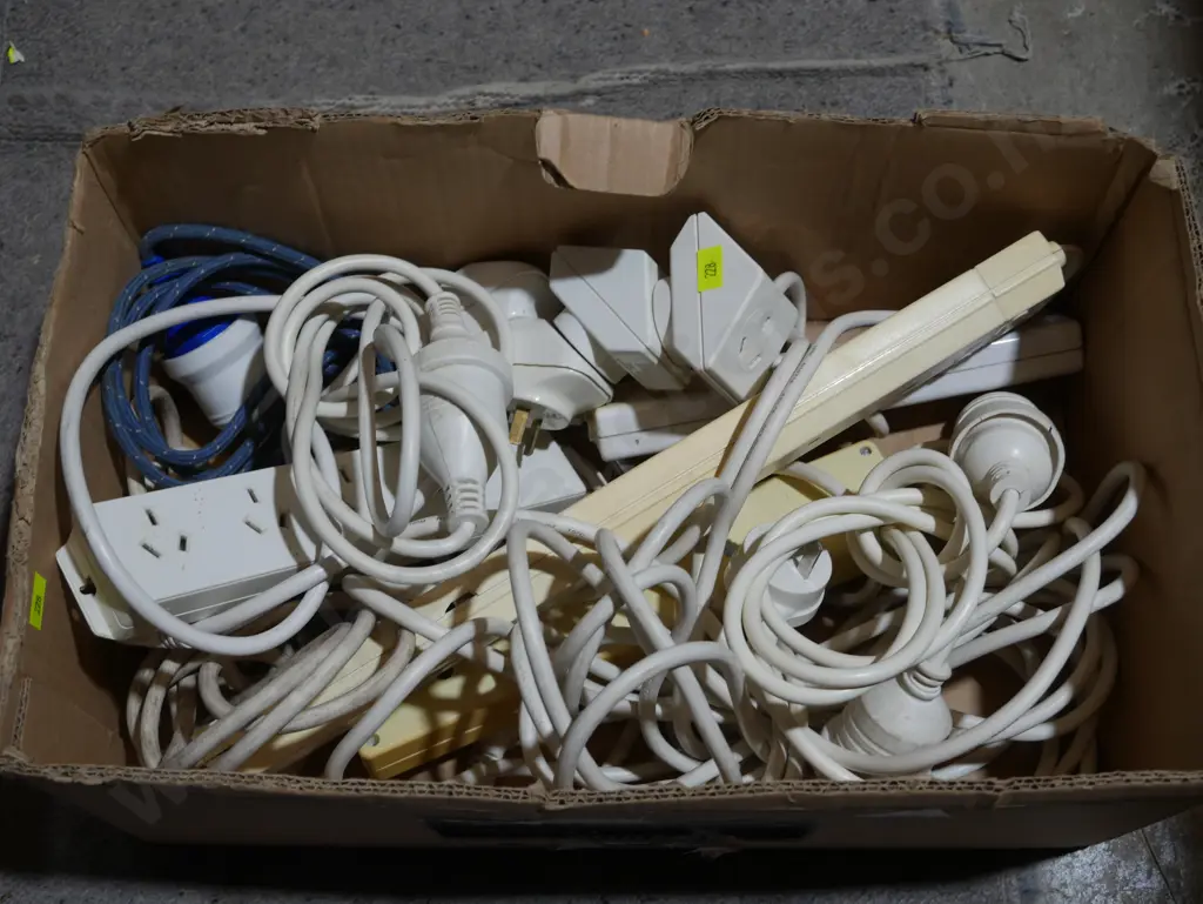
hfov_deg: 39.6
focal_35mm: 48
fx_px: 1669
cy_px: 452
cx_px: 602
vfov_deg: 30.3
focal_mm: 24
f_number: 5.2
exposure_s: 1/60
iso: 250
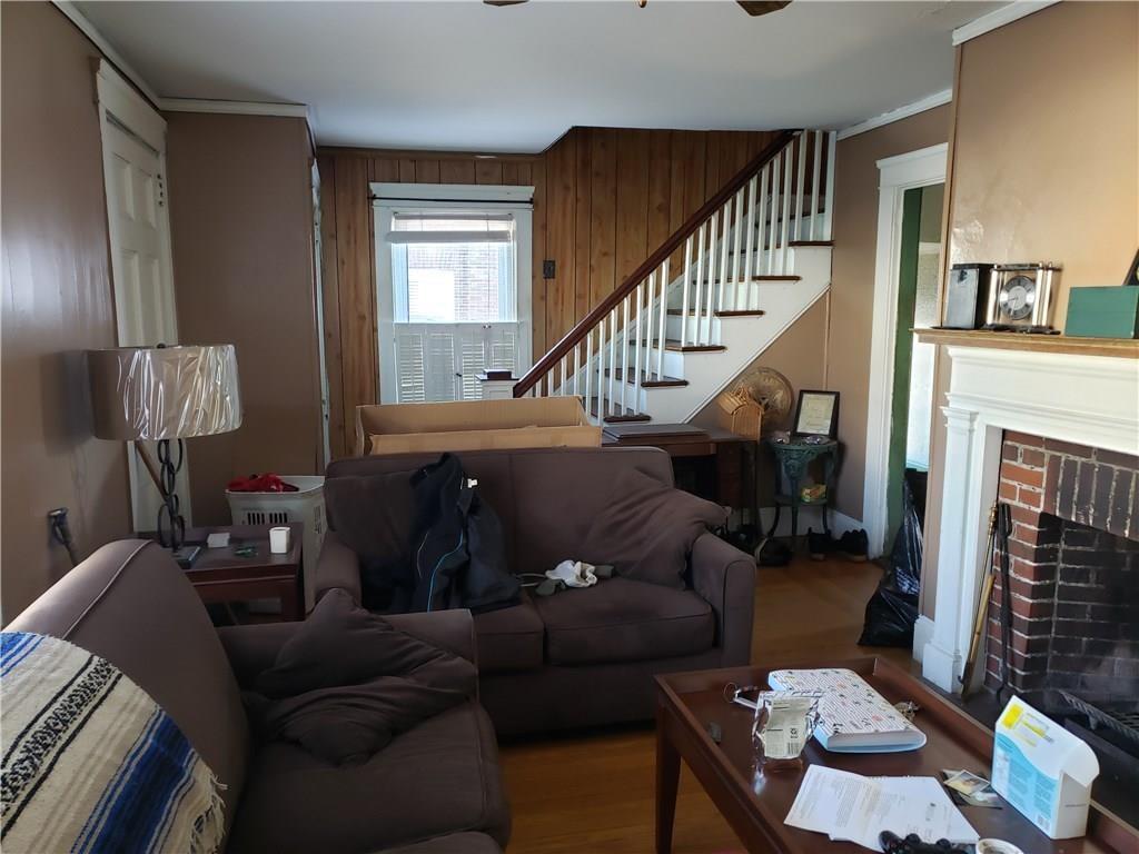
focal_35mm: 26
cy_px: 427
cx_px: 570
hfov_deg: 67.3
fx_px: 856
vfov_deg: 53.1
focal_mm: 4.3
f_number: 1.5
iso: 250
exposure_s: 1/29
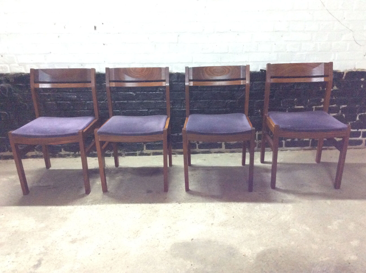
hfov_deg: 56.9
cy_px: 136
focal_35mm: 32
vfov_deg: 44.1
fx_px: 338
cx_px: 183
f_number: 2.4
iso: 400
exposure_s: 1/17
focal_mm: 3.3
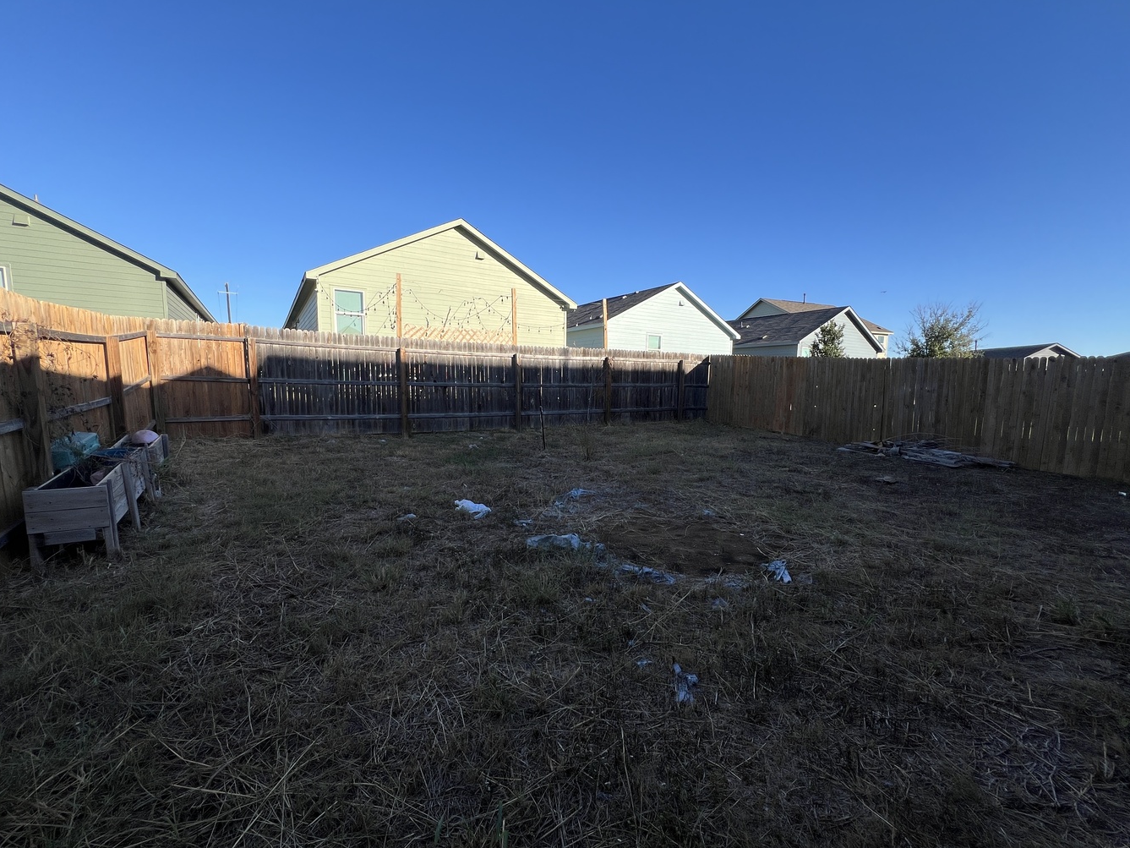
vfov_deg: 85.6
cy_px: 441
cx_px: 570
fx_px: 457
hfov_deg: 102.1
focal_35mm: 14
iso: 32
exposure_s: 1/1206
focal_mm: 1.57
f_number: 1.8
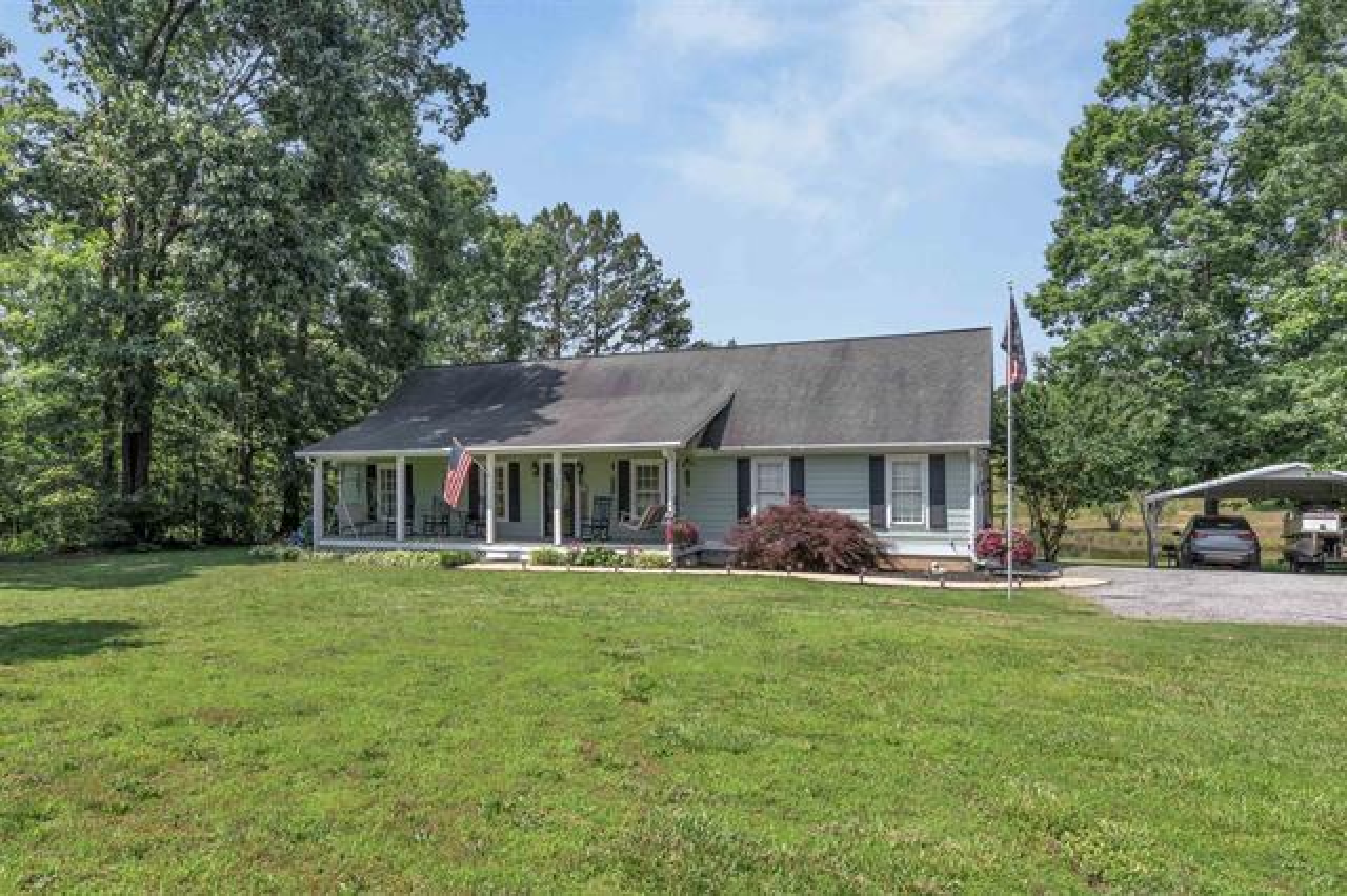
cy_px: 448
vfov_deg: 73.7
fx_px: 598
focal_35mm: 16
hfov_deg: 96.8
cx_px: 674
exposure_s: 1/250
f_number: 9
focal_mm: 16
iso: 160
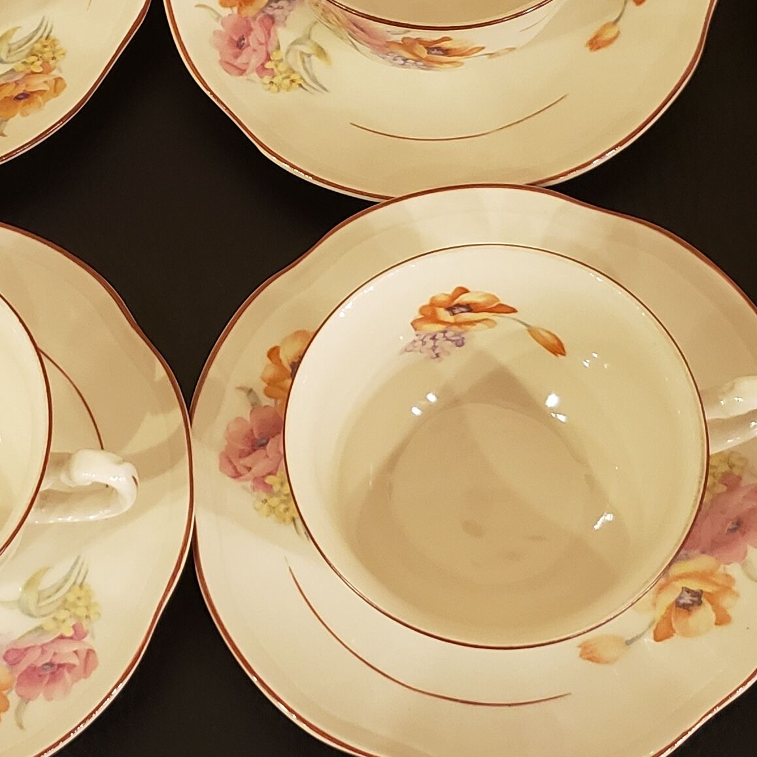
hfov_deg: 21.5
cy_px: 218
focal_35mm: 80
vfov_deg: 21.5
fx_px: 1979
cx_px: 209
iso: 320
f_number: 1.5
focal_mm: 4.3
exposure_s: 1/33
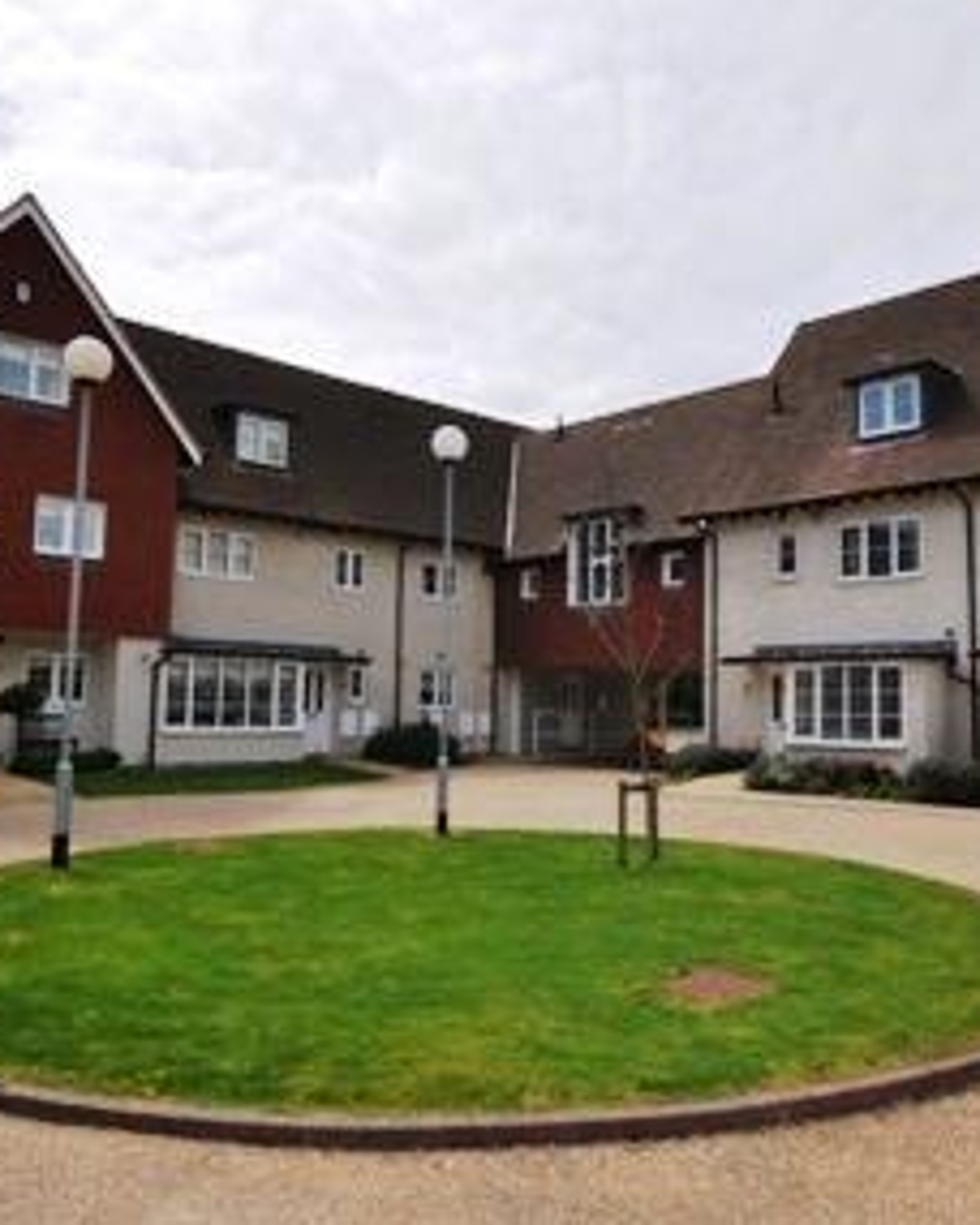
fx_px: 1042
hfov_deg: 50.2
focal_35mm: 29
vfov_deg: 60.9
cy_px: 602
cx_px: 554
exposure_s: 1/200
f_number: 16
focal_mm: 13
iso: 200
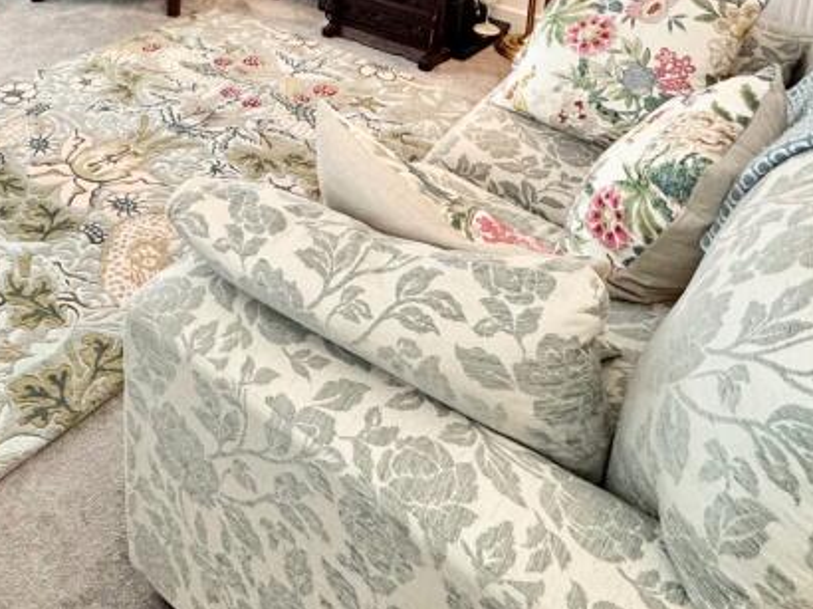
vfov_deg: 34.4
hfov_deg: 51.0
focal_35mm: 35
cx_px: 228
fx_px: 822
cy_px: -79
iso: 250
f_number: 2.2
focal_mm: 2.22
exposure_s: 1/100
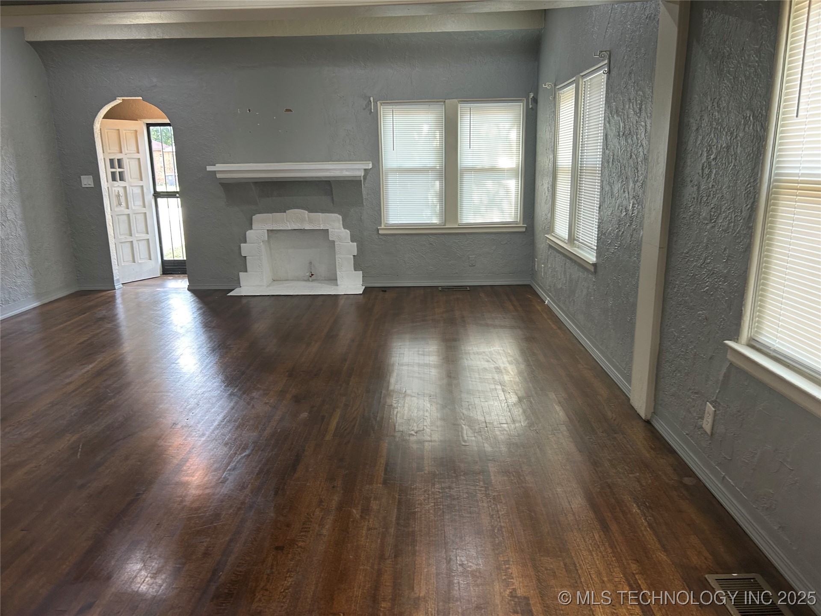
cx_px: 410
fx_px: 617
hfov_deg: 67.3
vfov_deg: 53.1
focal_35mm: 26
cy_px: 308
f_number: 1.5
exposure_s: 1/60
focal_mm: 5.7
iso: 80
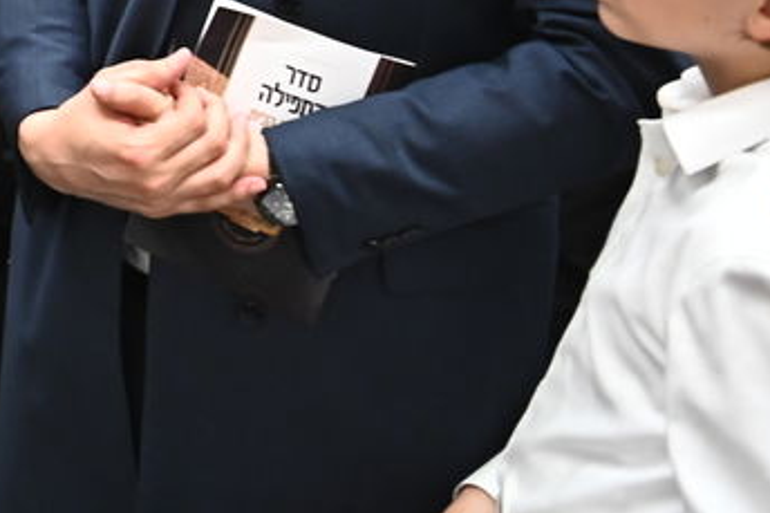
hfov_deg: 14.4
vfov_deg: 10.5
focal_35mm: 122
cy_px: -446
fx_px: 2608
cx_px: -689
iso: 2000
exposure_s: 1/200
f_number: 4.5
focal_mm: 30
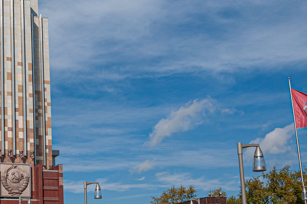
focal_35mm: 56
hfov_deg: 32.7
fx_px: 477
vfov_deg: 23.7
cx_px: -3
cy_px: 36
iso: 200
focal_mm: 18
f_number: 9
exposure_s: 1/1250
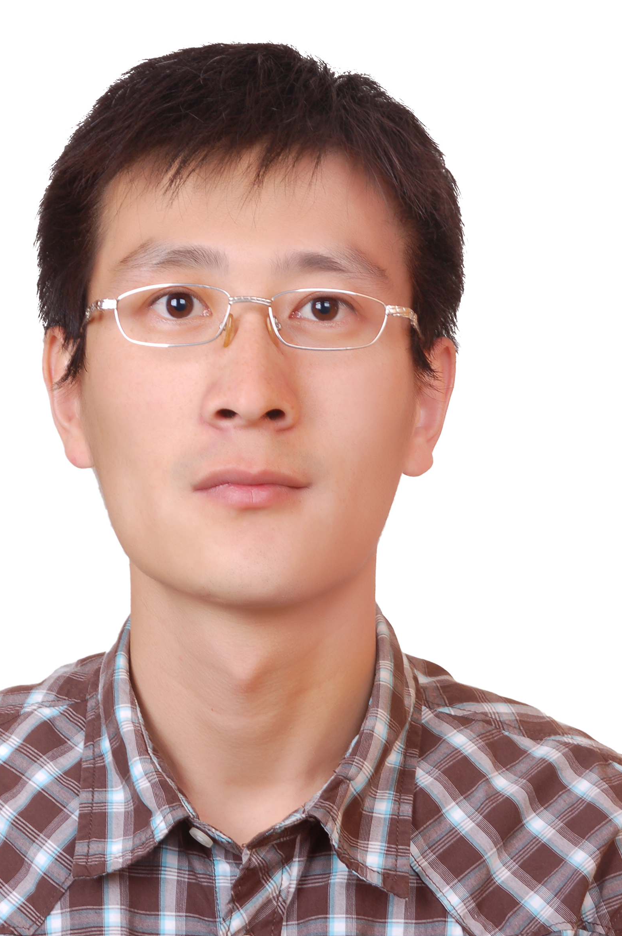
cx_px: 265
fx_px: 3730
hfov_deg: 9.5
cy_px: 398
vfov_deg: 14.3
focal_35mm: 144
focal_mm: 75
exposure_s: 1/100
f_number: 8
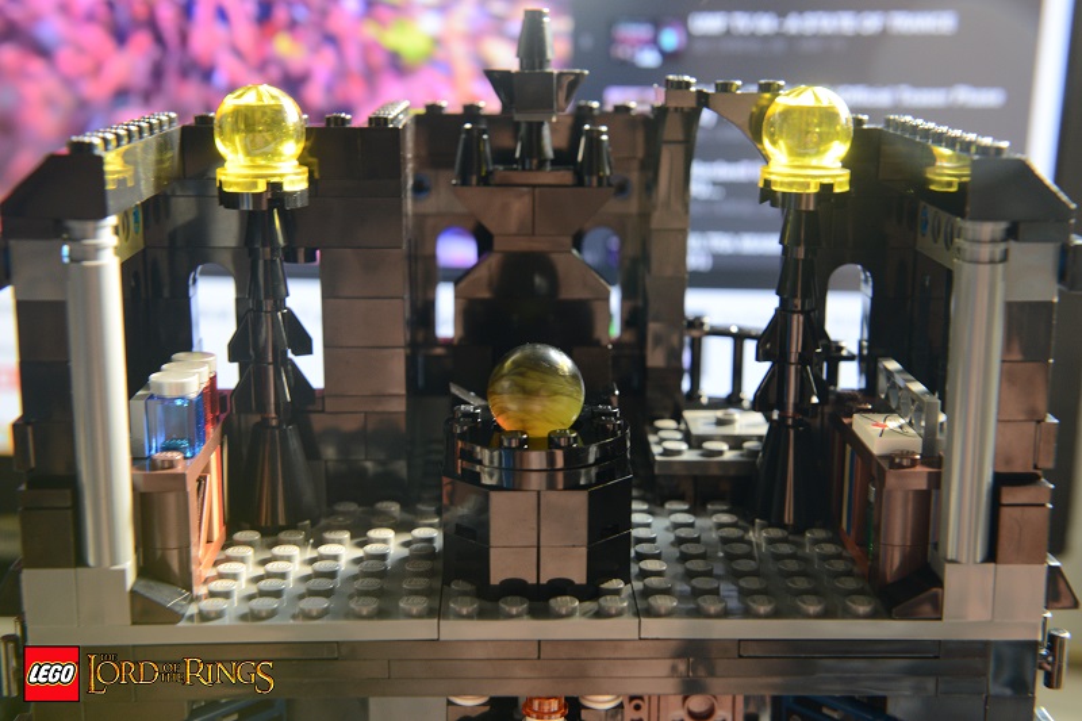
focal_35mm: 50
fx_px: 1502
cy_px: 360
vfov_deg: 27.0
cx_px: 541
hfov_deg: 39.6
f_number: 9
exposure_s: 1/20
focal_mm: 50
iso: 1000
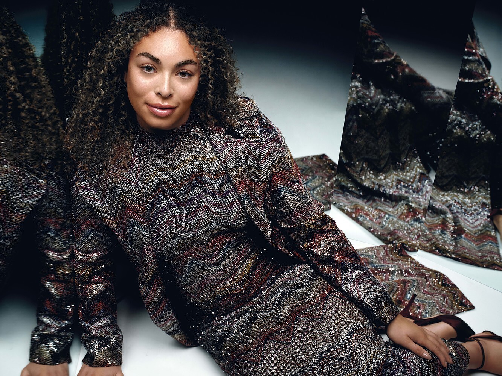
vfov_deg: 29.7
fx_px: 711
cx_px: 251
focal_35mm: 49
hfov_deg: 38.9
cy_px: 188
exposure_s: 1/125
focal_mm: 62.4
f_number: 8
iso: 640
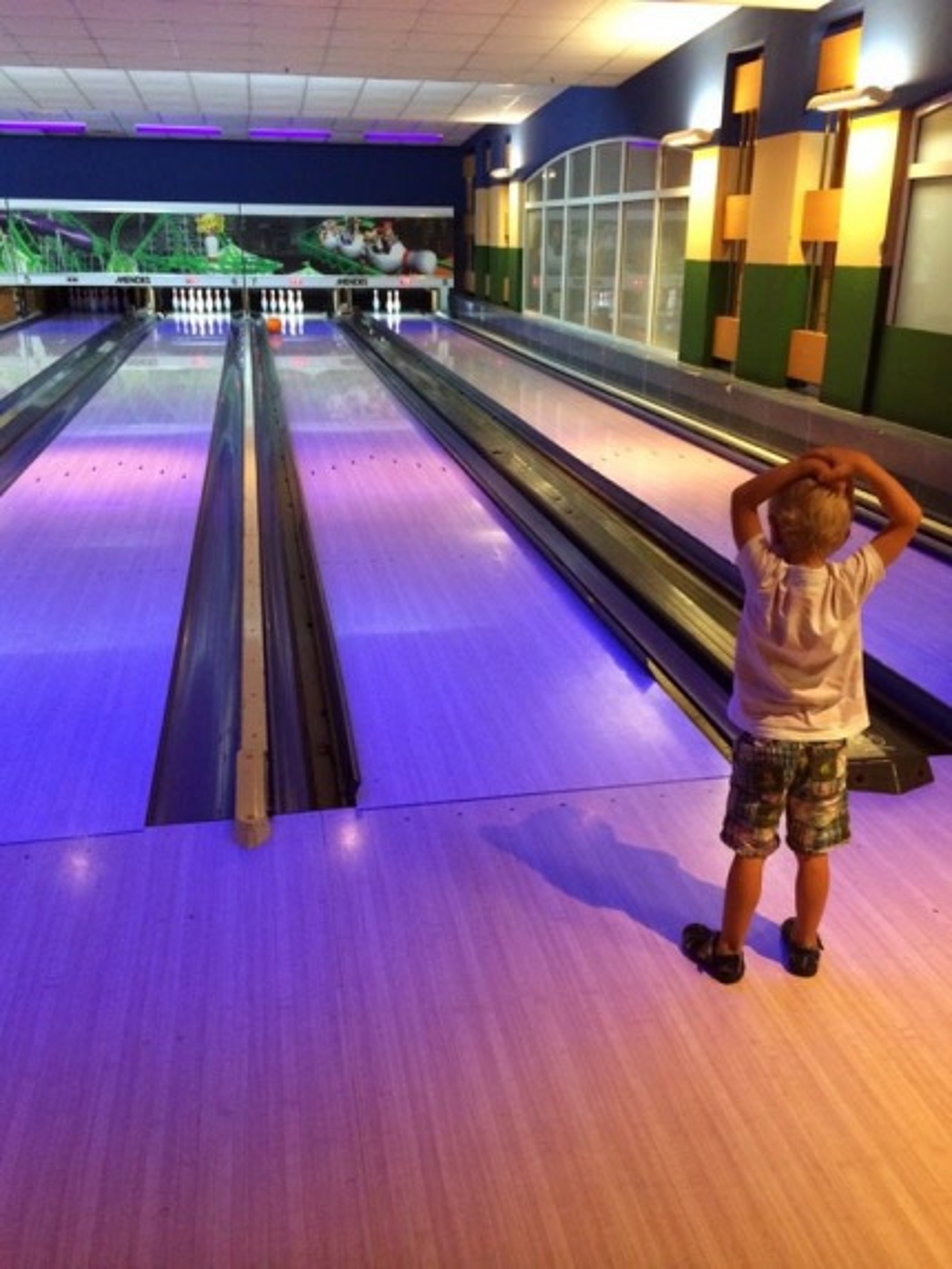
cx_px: 476
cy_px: 634
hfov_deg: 46.8
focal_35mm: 30
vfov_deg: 60.0
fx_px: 1100
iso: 320
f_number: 2.2
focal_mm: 4.12
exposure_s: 1/30
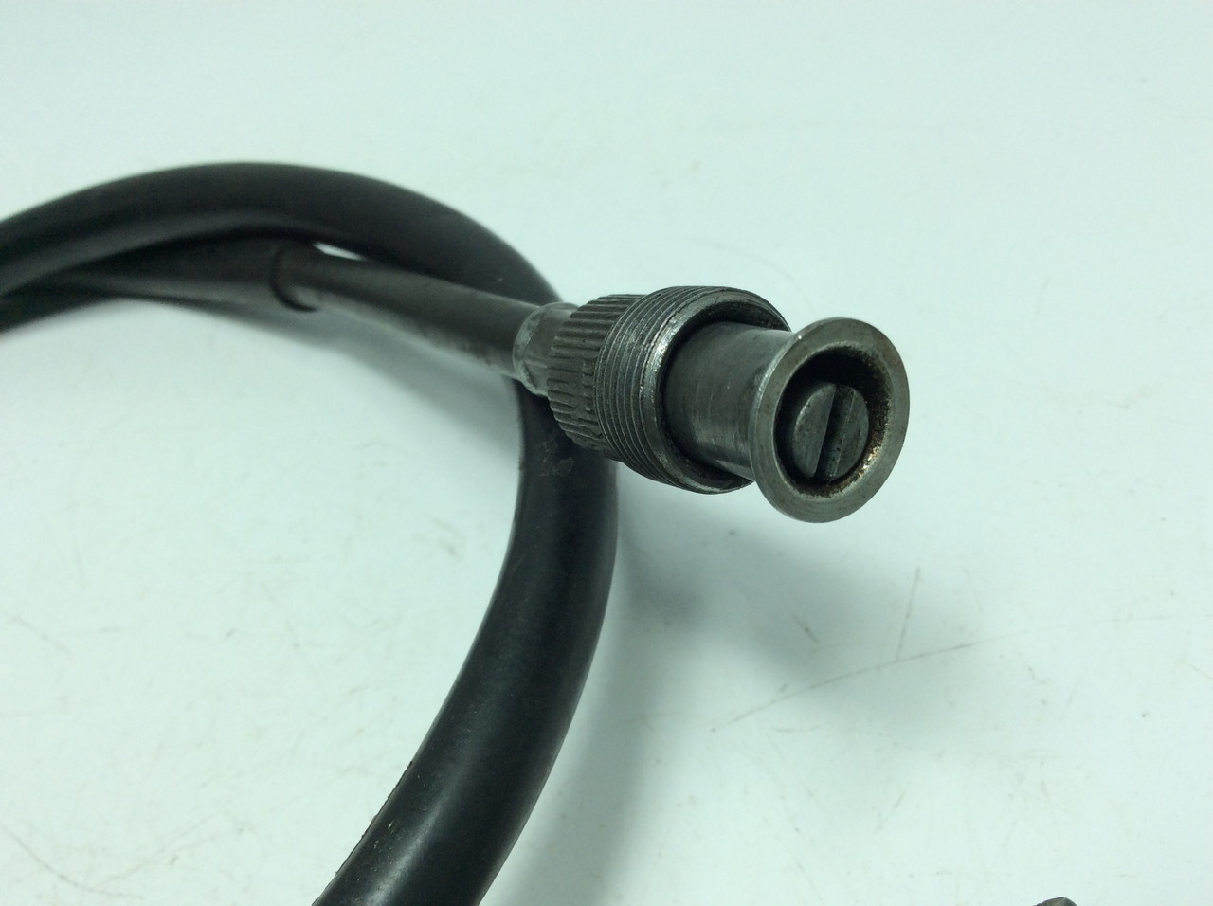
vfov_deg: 44.1
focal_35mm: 32
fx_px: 1120
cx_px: 606
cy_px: 453
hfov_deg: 56.9
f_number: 2.4
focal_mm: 3.3
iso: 32
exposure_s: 1/484
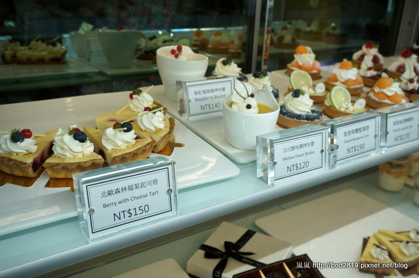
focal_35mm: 36
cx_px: 210
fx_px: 418
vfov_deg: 36.8
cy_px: 139
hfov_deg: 53.2
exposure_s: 1/100
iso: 200
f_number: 5.6
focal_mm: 24
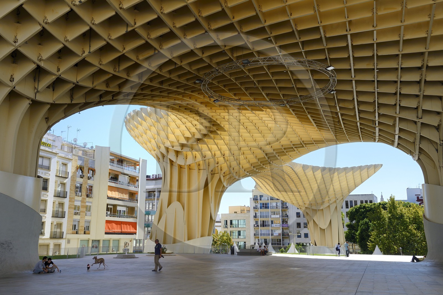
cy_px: 148
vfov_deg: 36.8
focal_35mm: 36
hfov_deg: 53.2
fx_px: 443
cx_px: 222
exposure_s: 1/200
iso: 200
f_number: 13
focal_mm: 36
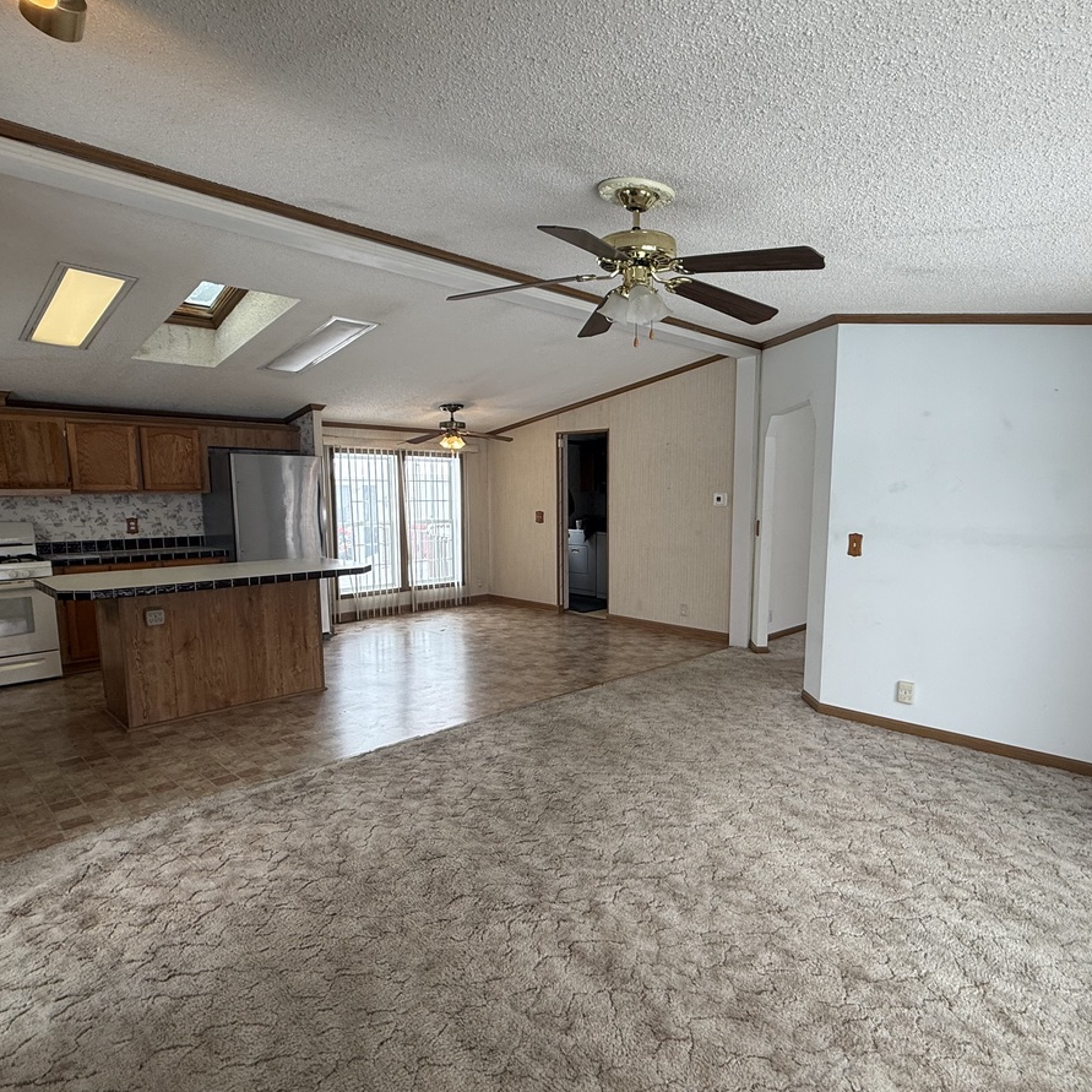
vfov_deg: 74.8
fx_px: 714
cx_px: 602
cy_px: 576
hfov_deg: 74.6
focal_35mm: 20
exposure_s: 1/120
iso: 80
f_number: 2.2
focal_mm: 2.22
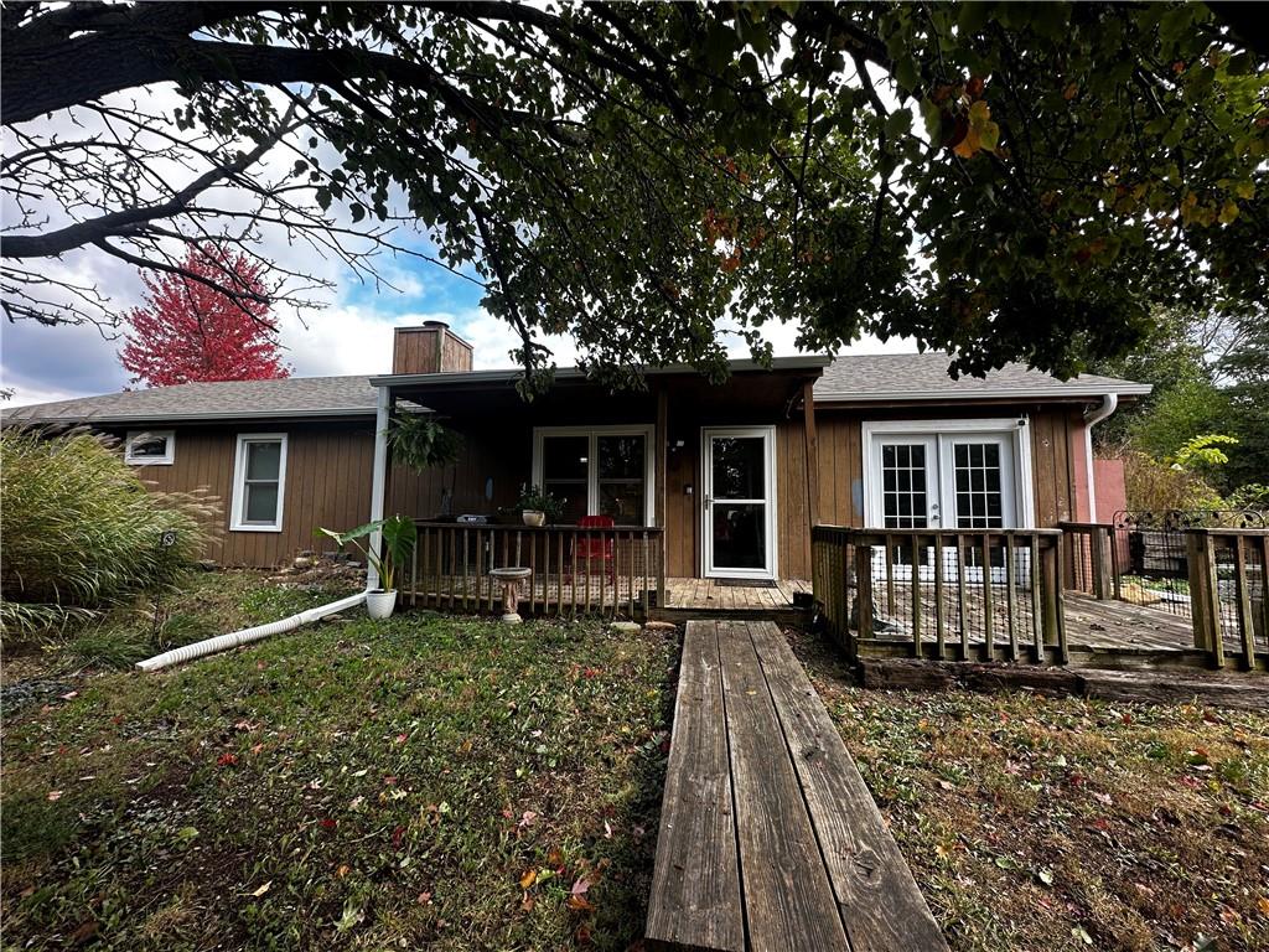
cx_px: 634
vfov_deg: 85.7
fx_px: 513
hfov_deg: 102.1
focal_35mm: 14
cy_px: 476
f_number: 2.2
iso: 40
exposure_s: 1/158
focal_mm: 2.22
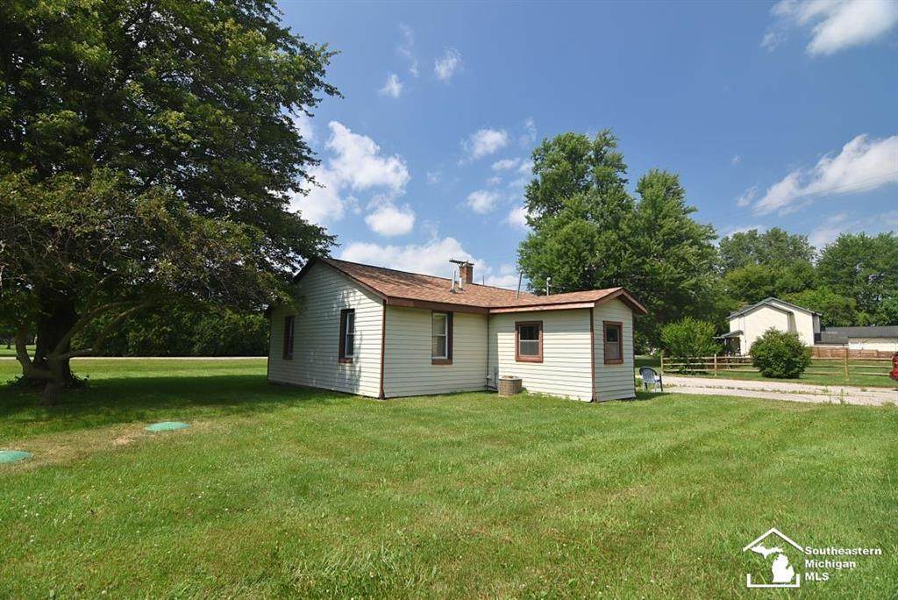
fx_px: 412
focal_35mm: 16
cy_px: 300
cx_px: 449
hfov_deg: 94.9
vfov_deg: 72.1
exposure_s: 1/250
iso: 180
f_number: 8
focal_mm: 11
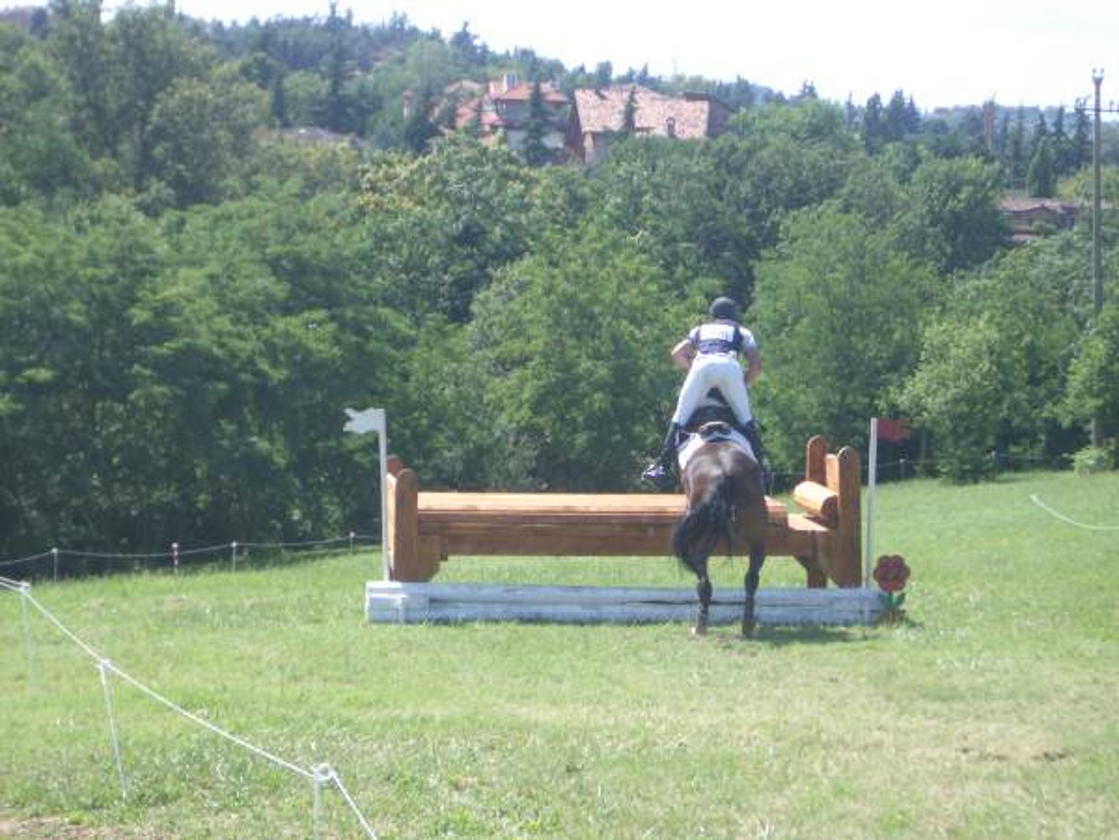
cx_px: 560
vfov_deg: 14.1
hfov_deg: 18.7
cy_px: 420
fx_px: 3394
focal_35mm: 105
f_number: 4.8
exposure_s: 1/200
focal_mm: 17.4
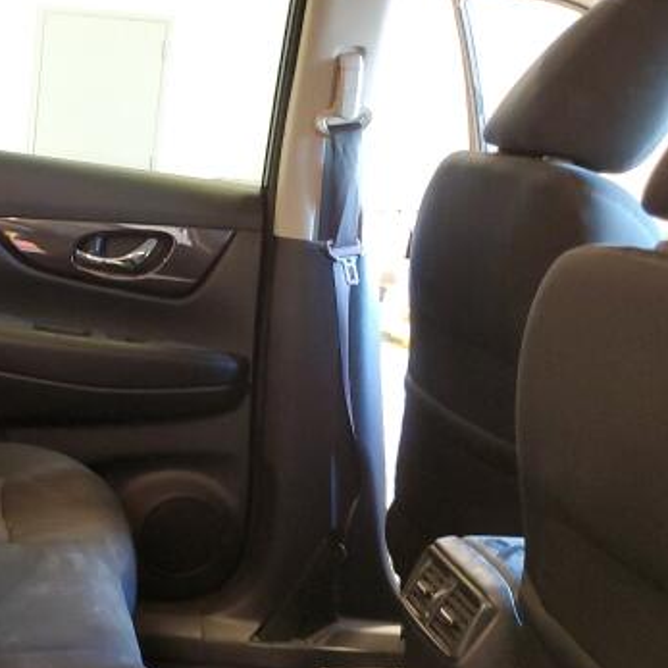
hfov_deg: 29.9
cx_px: -10
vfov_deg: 31.2
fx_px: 1157
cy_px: 556
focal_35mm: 53
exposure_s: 1/20
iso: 292
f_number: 1.5
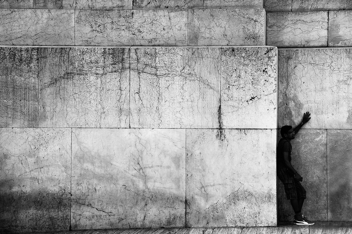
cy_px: 117
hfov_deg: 18.2
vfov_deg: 12.1
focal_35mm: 112
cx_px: 176
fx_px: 1099
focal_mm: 75
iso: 320
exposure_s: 1/1000
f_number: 5.3
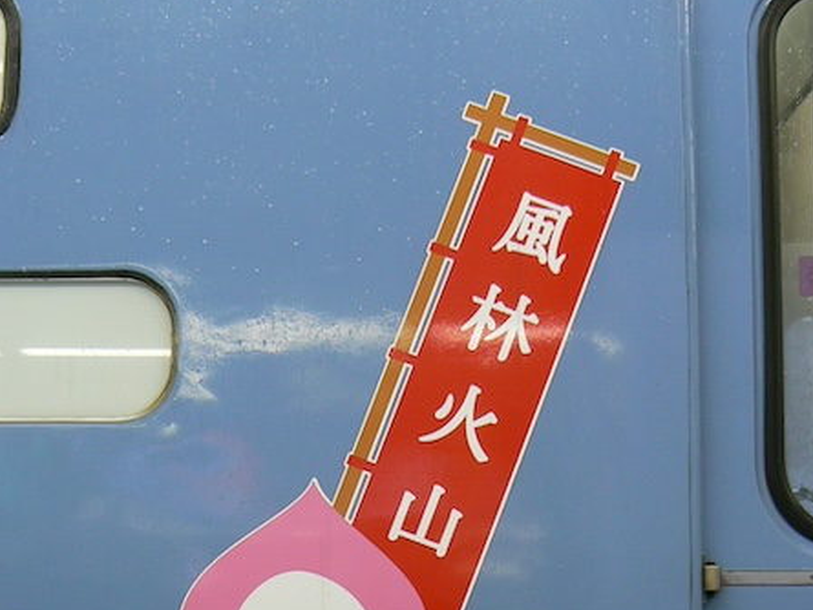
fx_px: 1363
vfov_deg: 24.6
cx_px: 409
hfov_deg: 33.2
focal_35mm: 58
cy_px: 537
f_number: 2.8
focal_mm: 6
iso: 100
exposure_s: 1/30
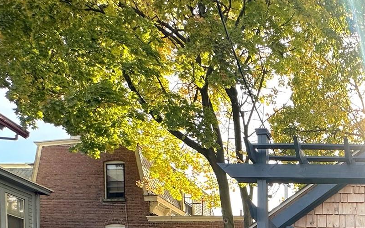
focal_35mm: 38
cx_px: 390
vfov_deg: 25.1
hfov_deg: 42.1
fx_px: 378
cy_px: 347
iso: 40
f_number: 2.2
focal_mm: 2.22
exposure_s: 1/226
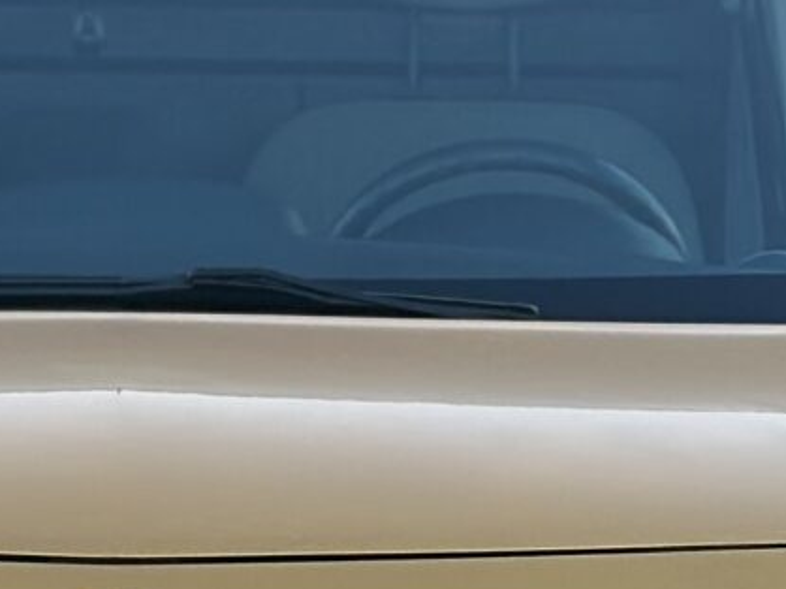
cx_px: 258
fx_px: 6672
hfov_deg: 6.7
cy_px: 15
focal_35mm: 294
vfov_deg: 5.0
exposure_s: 1/549
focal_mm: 6.86
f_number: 1.78
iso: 80
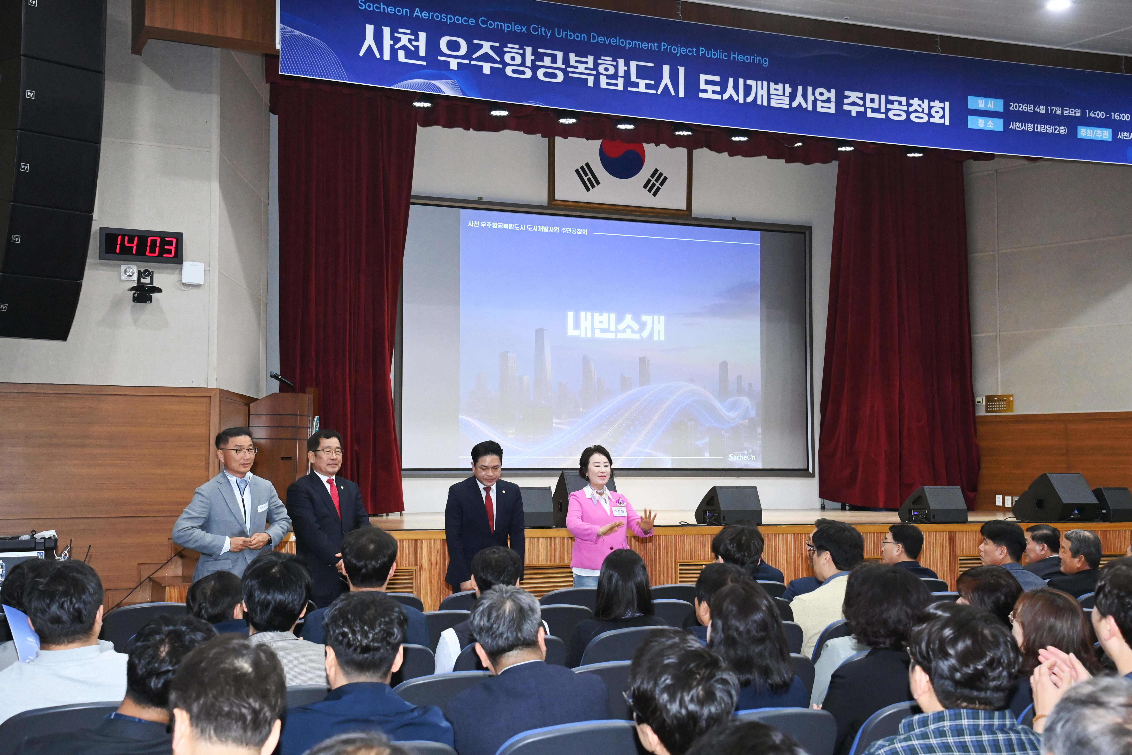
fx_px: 1383
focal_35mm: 44
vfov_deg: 30.5
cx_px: 566
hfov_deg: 44.5
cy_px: 378
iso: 8000
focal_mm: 44
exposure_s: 1/200
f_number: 6.3
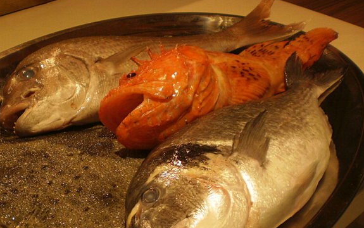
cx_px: 111
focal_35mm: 56
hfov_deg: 35.8
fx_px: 556
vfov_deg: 22.8
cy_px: 186
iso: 100
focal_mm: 6.3
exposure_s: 1/10
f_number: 3.1
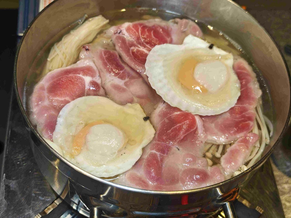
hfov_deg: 41.2
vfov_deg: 31.5
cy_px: 109
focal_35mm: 46
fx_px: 387
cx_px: 146
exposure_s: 1/120
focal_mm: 8.72
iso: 241
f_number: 2
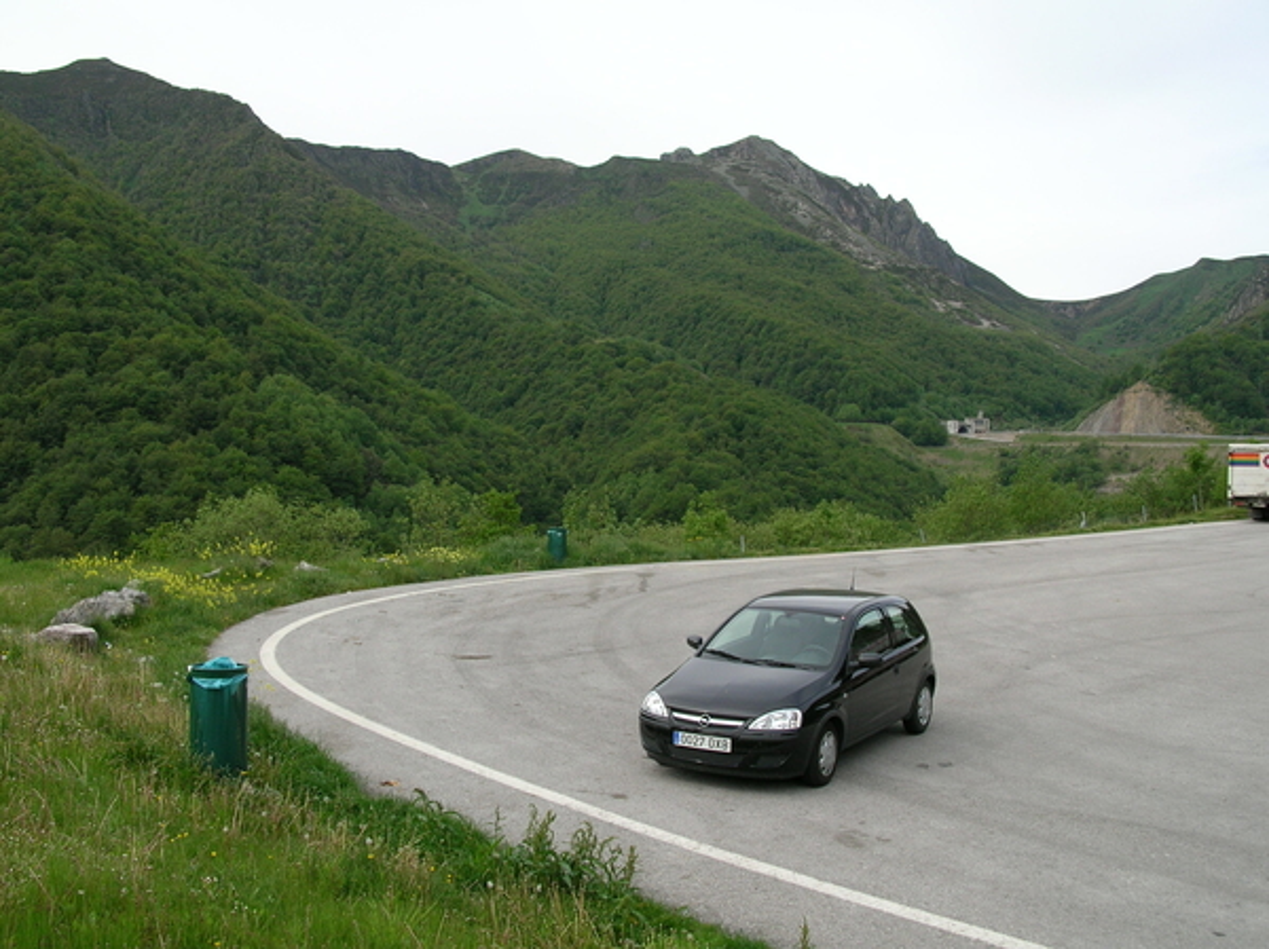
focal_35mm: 36
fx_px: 1319
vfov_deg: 39.6
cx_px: 634
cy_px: 474
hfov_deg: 51.4
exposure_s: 1/327
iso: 50
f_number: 3.7
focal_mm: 6
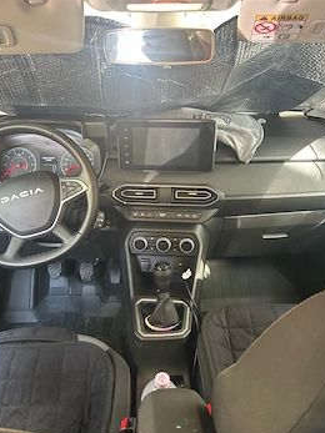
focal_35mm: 30
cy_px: 238
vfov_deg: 59.9
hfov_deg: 46.8
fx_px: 376
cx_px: 159
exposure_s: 1/60
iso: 500
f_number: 1.5
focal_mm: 5.7
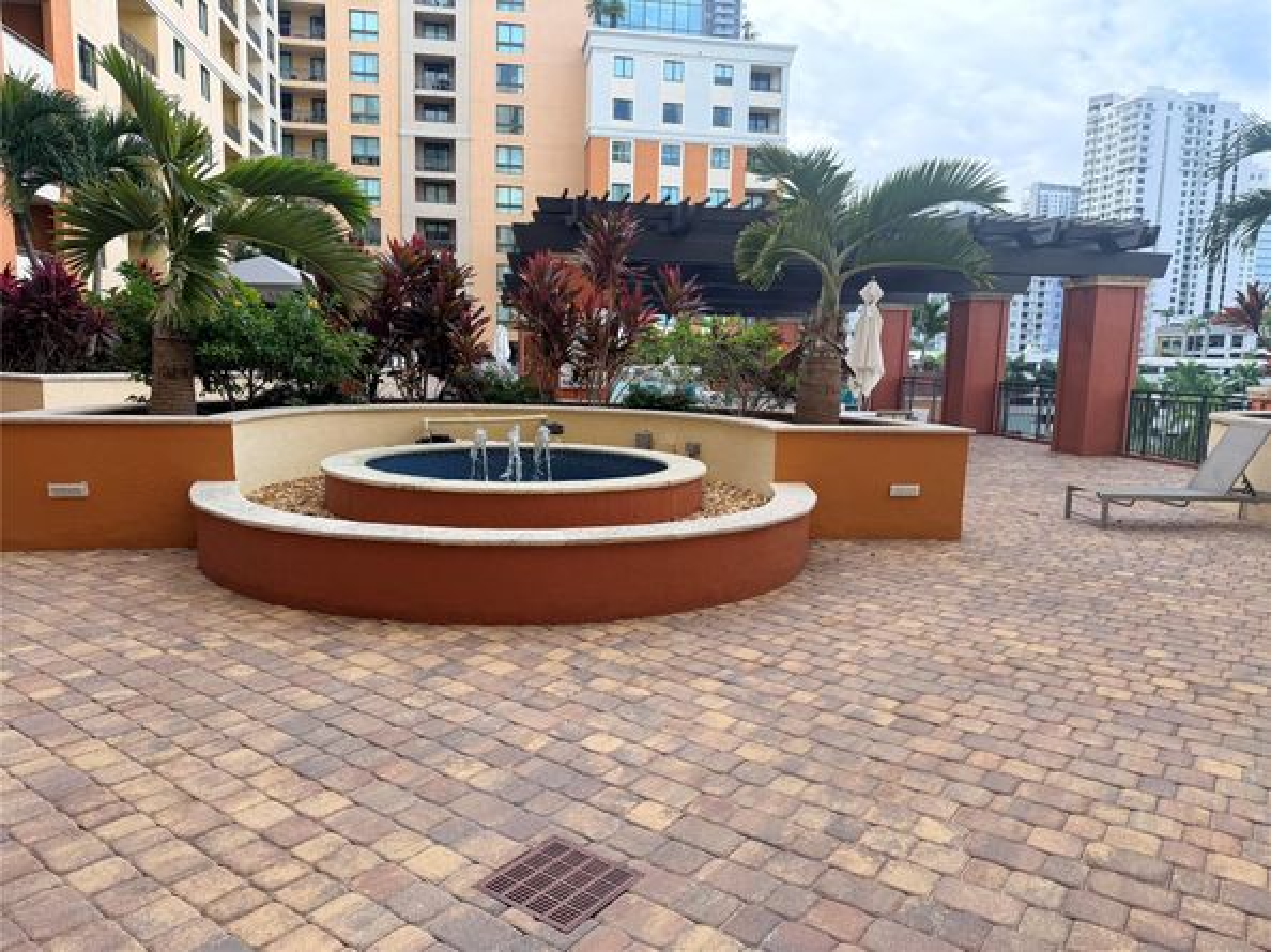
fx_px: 881
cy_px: 476
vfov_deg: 56.8
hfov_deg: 71.6
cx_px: 636
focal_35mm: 24
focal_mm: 6.76
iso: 100
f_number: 1.78
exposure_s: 1/1314
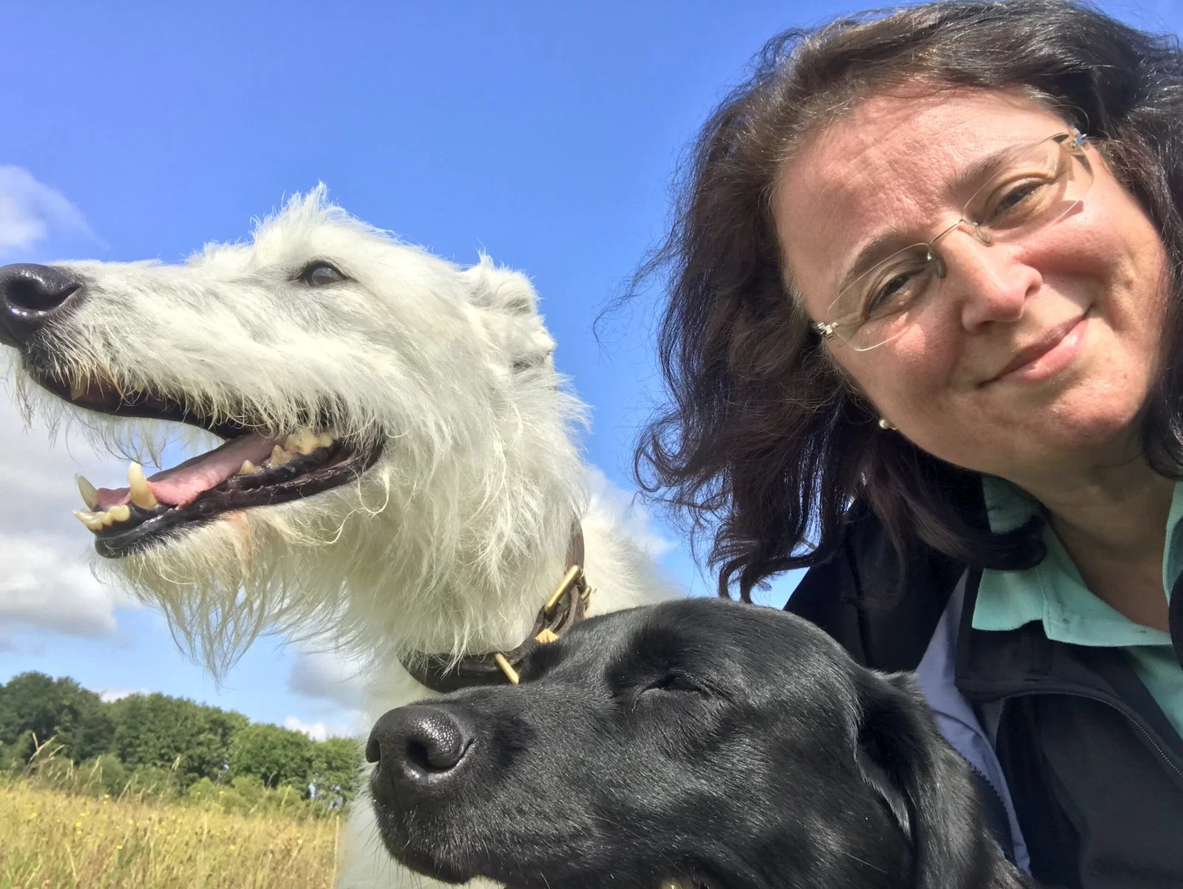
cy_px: 444
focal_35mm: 32
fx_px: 1094
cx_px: 592
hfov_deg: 56.8
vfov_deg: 44.2
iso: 25
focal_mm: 2.87
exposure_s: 1/671
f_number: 2.2
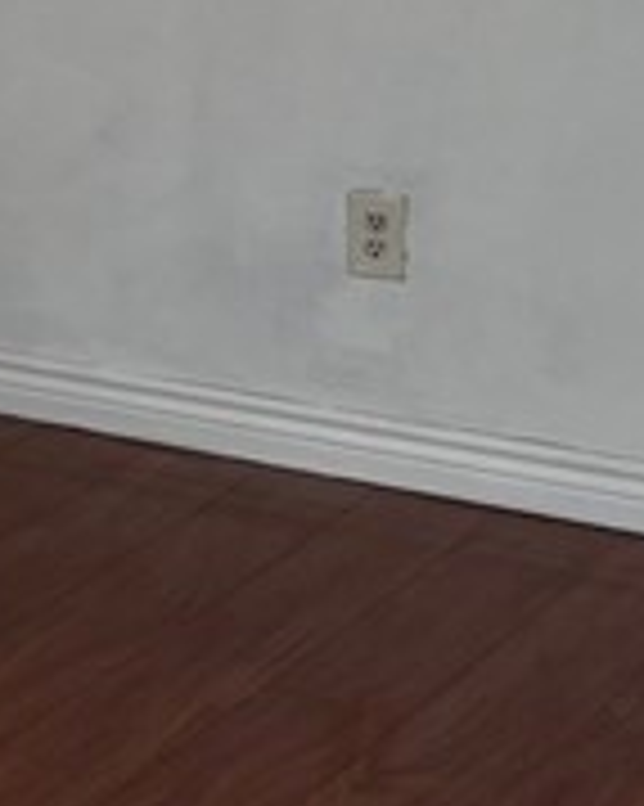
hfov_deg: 9.4
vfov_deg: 14.1
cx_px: -1207
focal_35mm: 134
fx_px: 3195
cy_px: -23
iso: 200
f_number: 1.78
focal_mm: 6.76
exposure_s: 1/98
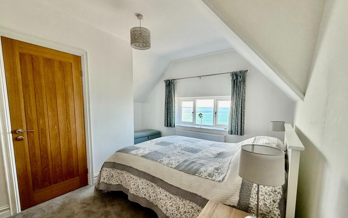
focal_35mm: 15
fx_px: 142
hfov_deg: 101.5
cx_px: 173
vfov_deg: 74.4
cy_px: 123
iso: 100
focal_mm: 2.22
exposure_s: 1/99
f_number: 2.2
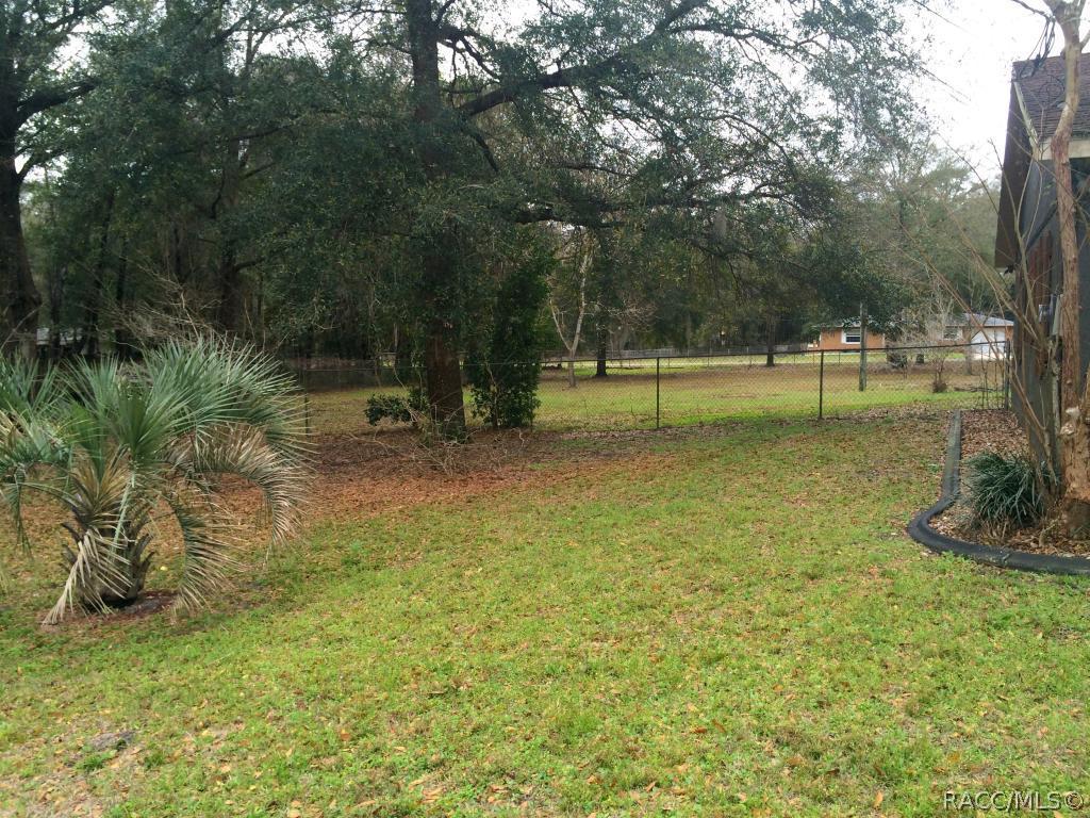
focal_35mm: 29
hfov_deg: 61.7
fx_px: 913
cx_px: 545
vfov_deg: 48.2
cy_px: 409
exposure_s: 1/402
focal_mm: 4.15
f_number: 2.2
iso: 32
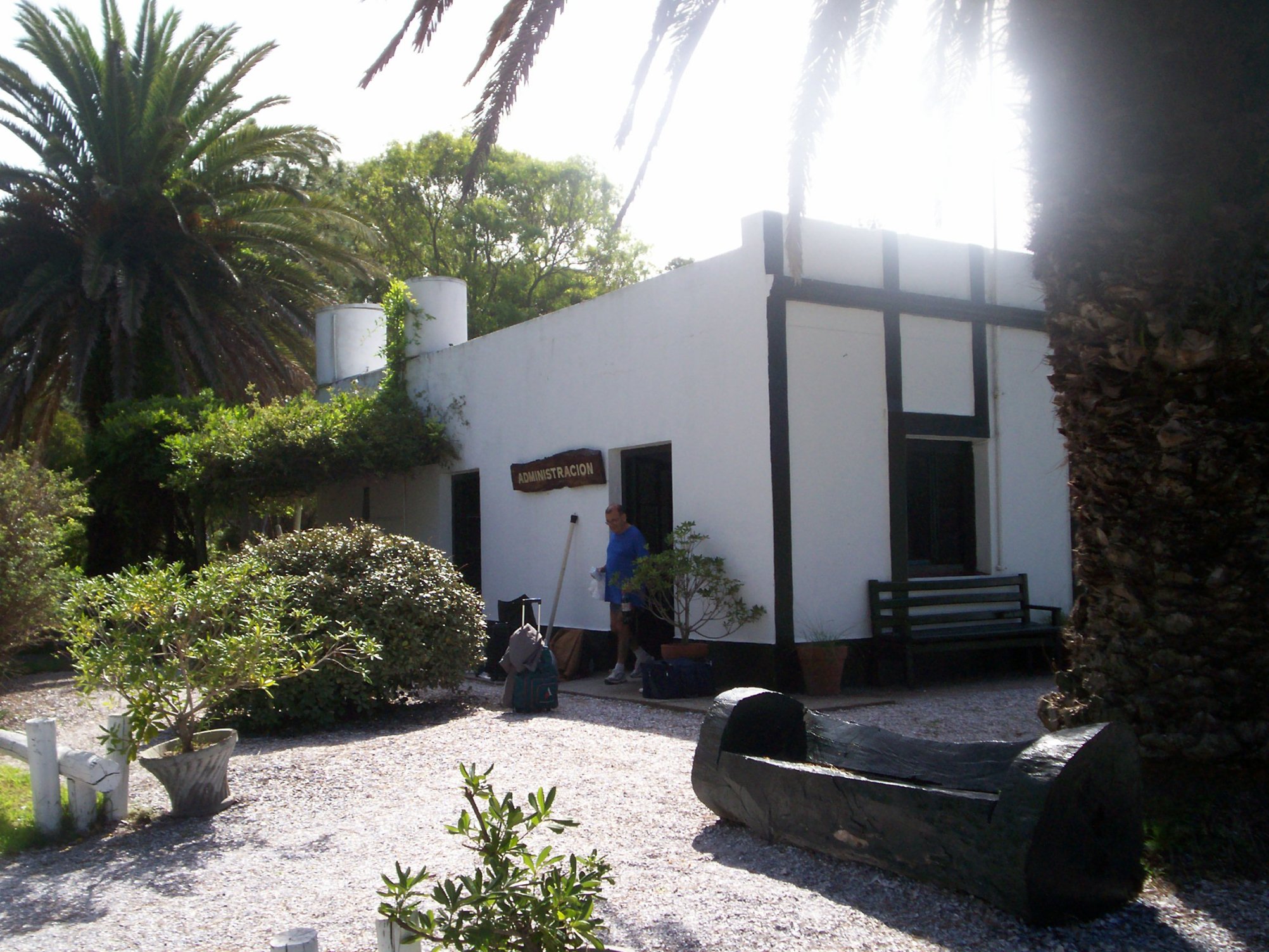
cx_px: 634
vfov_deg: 39.7
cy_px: 476
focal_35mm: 36
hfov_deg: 51.4
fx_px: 1320
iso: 100
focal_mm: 5.9
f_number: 4.5
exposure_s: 1/382
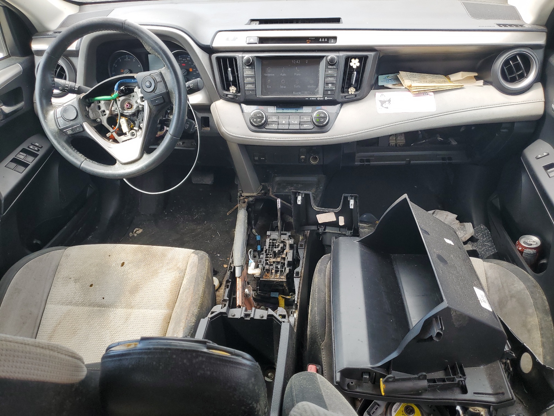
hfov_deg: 67.3
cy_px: 208
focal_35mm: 26
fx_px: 416
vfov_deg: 53.1
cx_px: 277
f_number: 1.5
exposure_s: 1/244
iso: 50
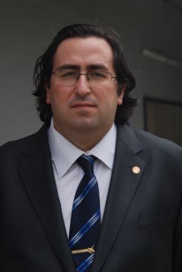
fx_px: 794
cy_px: 136
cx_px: 91
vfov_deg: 19.4
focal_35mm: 105
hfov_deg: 13.1
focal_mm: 70
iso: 100
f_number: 5.6
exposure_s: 1/250
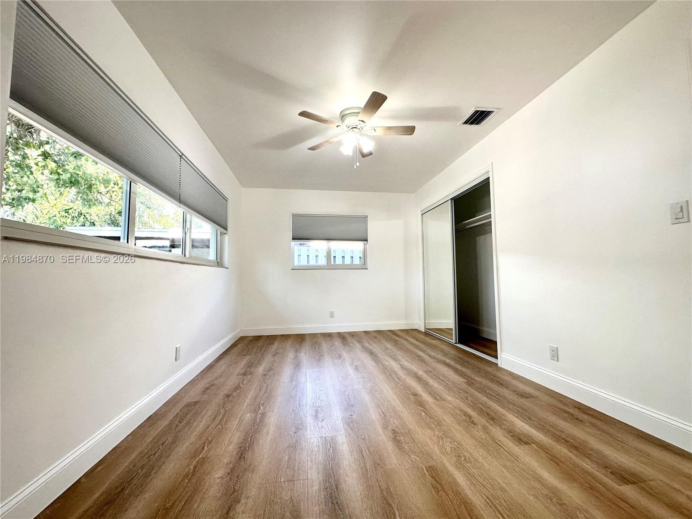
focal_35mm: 14
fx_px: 280
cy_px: 260
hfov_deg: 102.1
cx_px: 346
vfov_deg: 85.7
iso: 125
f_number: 2.2
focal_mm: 2.22
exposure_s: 1/120
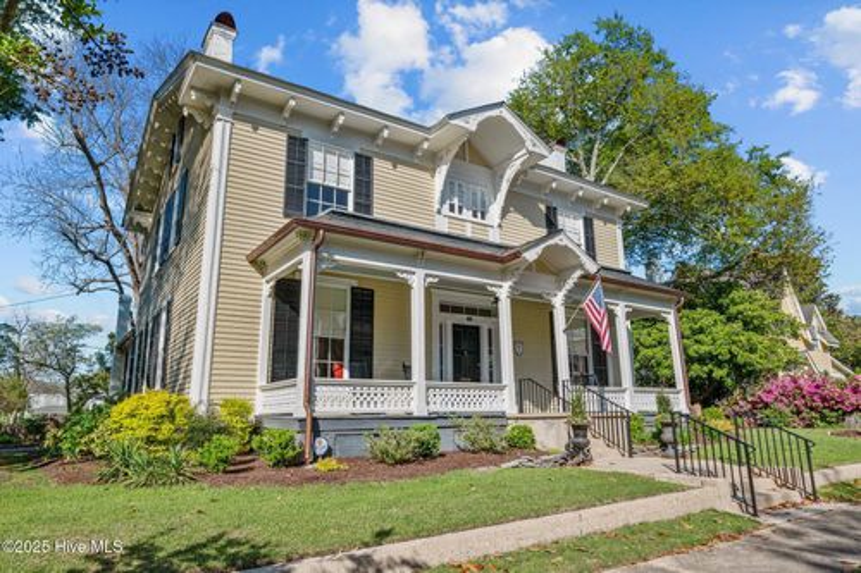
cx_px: 430
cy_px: 286
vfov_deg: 53.1
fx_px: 574
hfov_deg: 73.8
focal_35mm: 24
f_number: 8
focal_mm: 24
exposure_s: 1/800
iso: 250
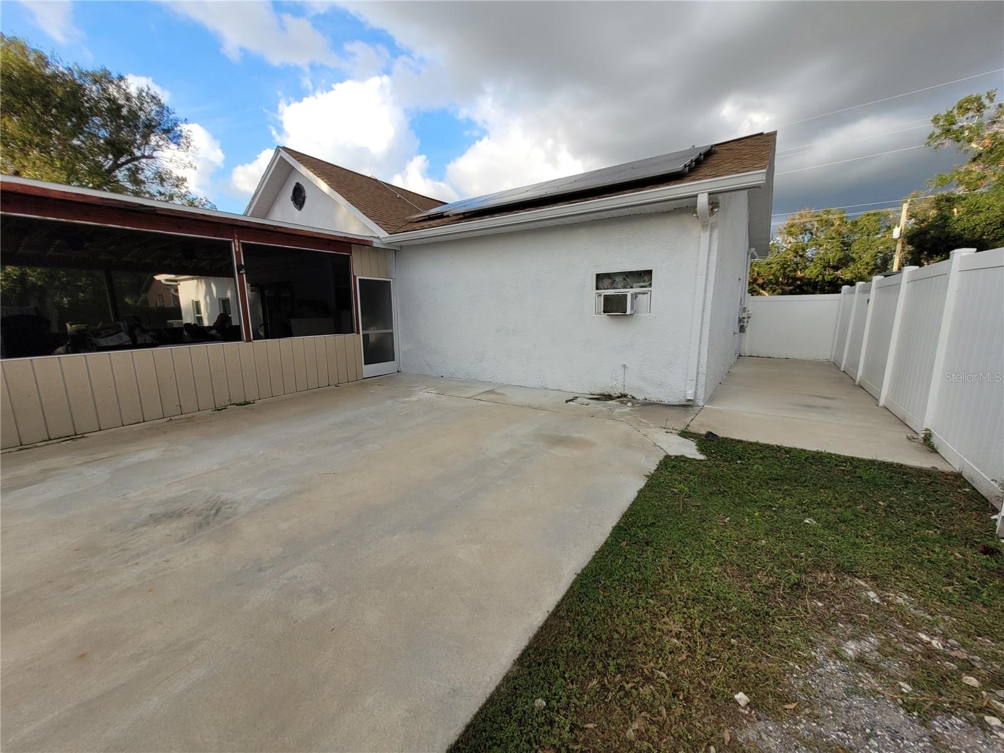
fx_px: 377
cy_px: 376
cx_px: 502
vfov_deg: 89.9
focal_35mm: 13
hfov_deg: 106.2
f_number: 2.2
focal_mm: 1.74
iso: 40
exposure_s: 1/385
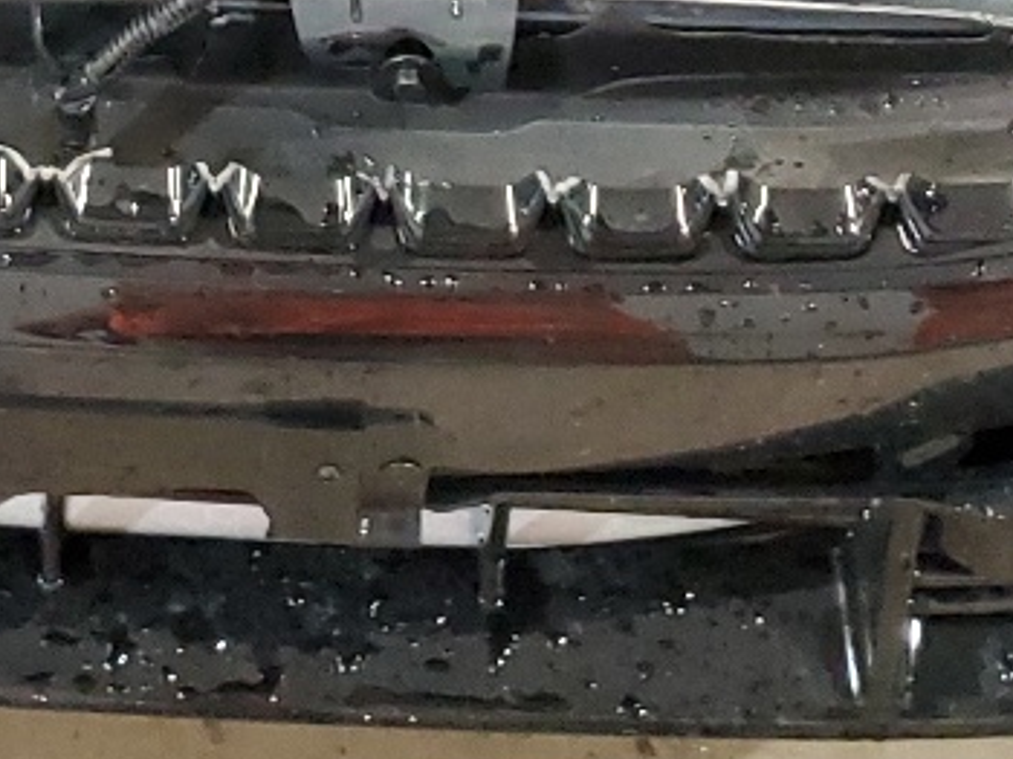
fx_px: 3480
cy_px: -918
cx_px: 171
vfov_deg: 10.9
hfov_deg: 16.4
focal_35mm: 119
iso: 360
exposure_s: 1/40
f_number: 1.5
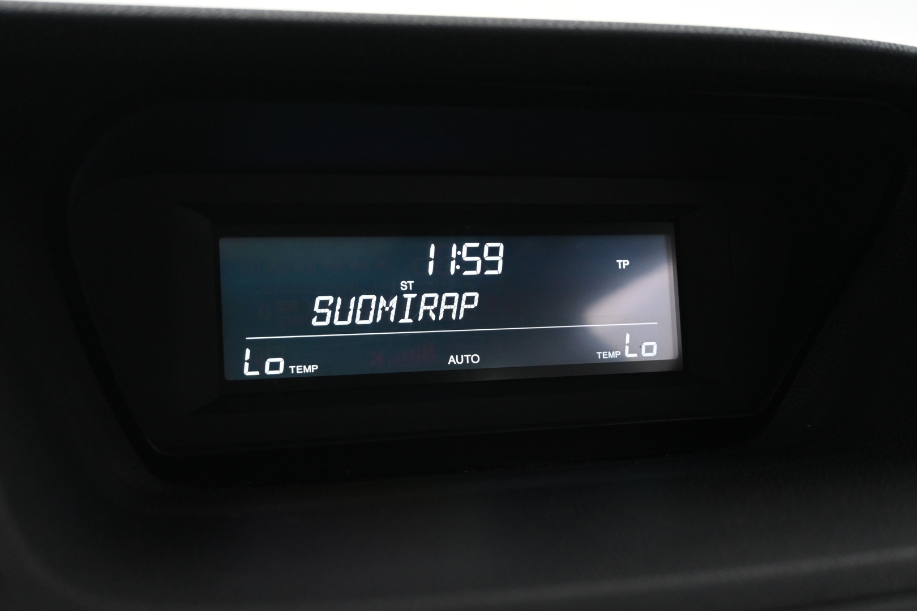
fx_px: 1165
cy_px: 306
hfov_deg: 43.0
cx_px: 458
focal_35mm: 46
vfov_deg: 29.4
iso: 2000
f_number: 4.8
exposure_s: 1/50
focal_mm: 30.5
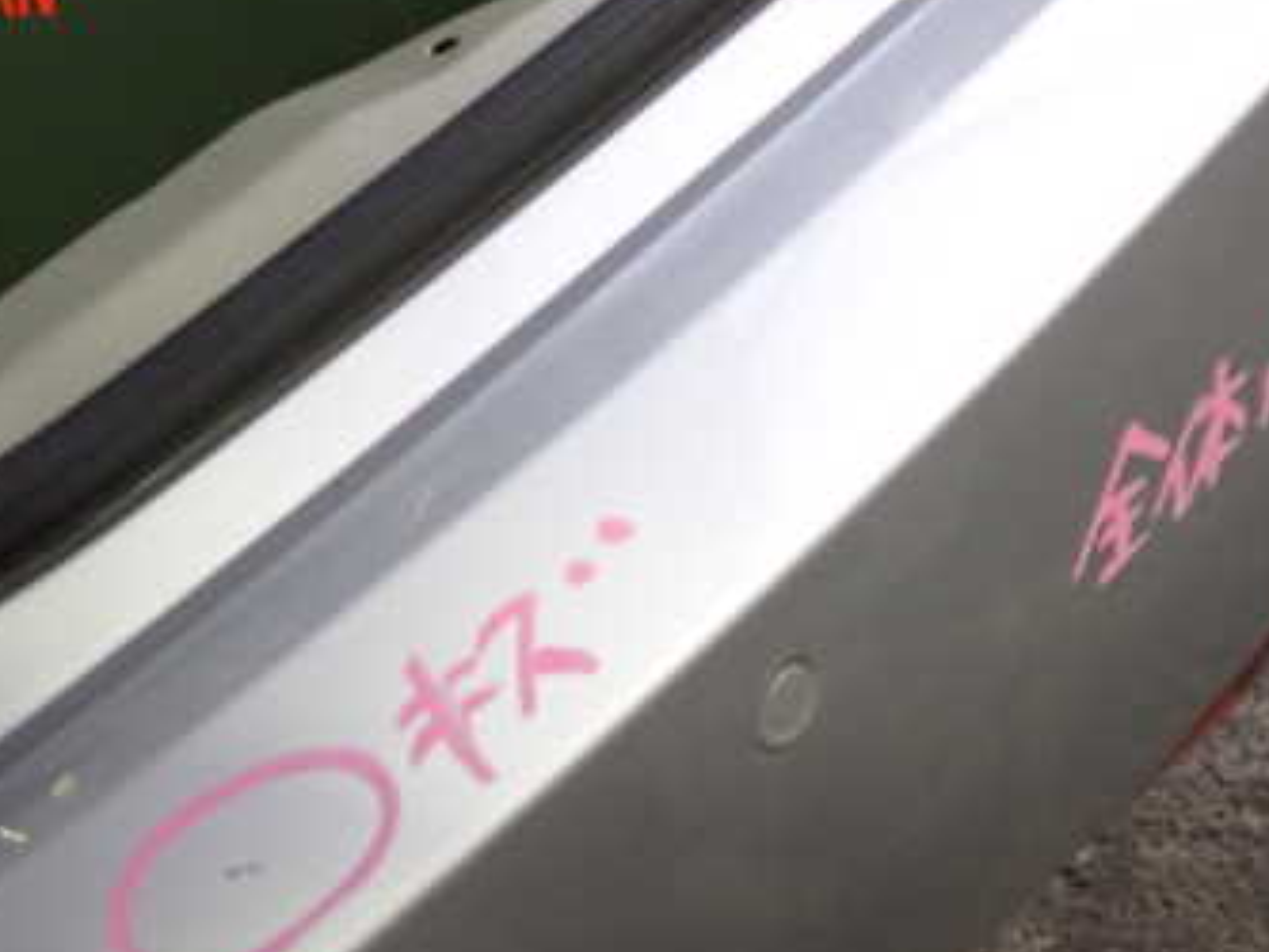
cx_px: 507
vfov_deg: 26.4
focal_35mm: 54
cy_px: 800
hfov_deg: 35.4
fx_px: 1980
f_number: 2.3
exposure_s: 1/30
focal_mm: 5.4
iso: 500
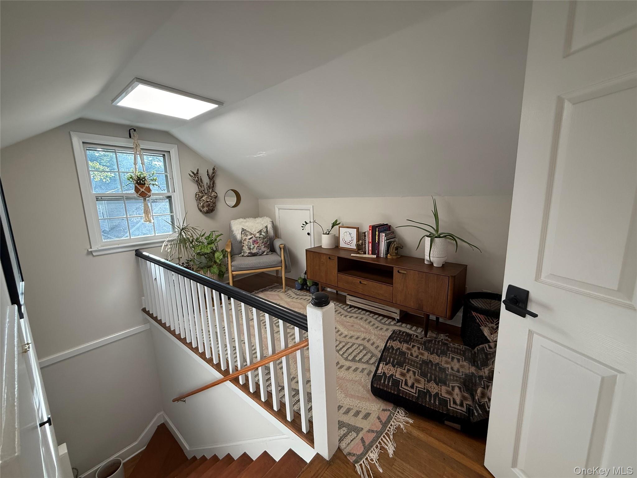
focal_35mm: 14
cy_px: 239
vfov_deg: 85.7
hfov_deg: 102.1
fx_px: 258
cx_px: 318
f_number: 2.2
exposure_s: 1/120
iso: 160
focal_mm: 2.22
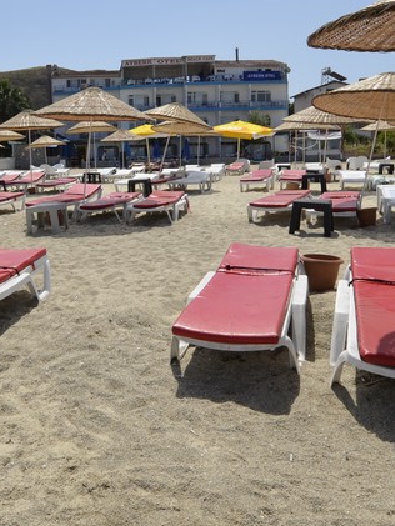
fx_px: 532
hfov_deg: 39.8
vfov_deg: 52.3
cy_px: 216
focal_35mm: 35
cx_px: 108
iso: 100
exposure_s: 1/350
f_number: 9.5
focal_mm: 10
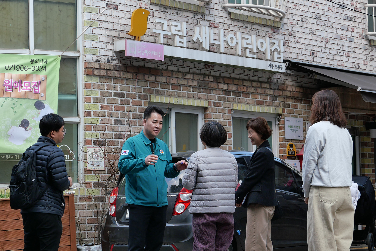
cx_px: 188
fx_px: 1065
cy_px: 126
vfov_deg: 13.4
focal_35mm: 102
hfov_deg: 20.0
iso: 200
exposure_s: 1/125
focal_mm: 34
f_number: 4.5
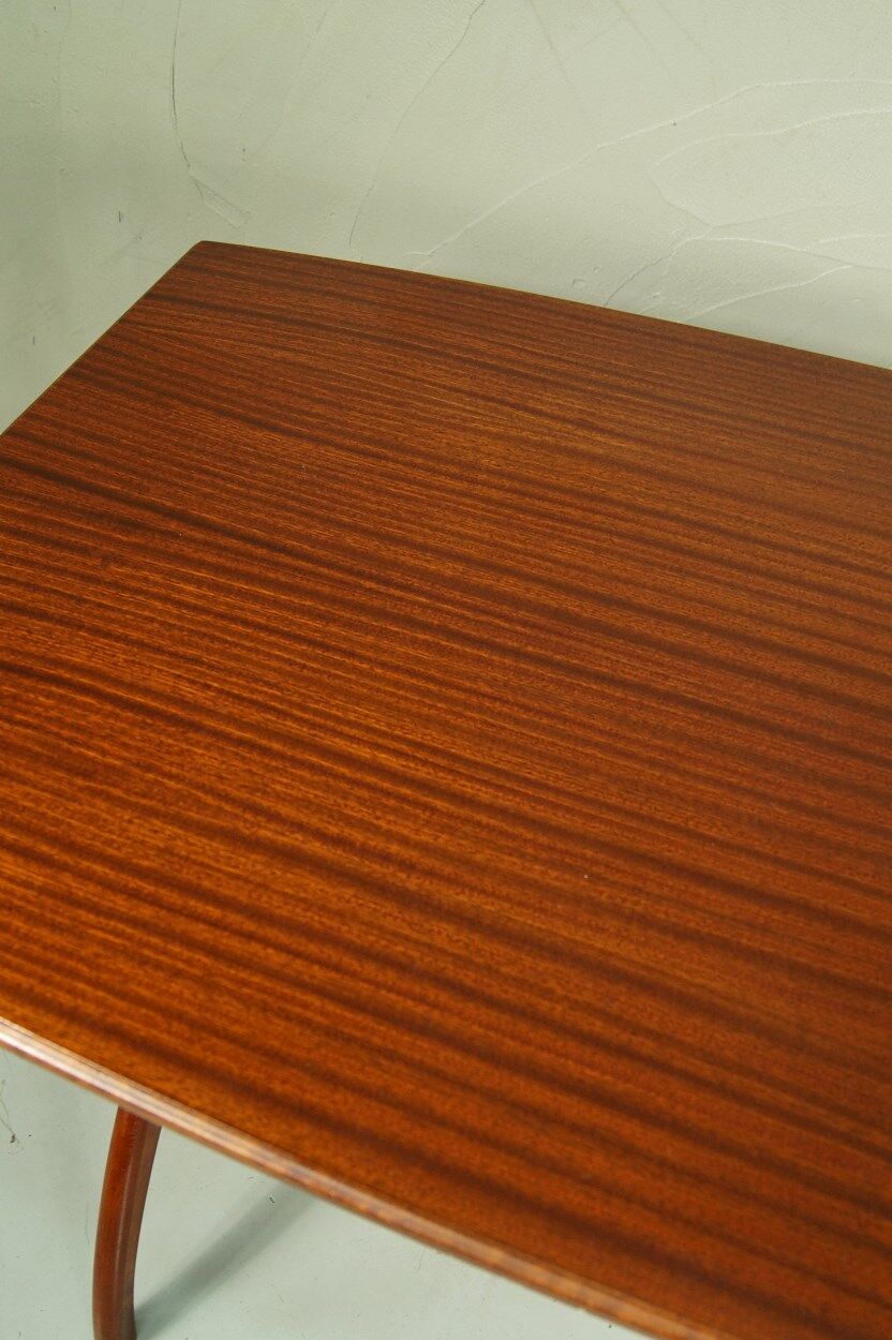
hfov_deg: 34.2
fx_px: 1451
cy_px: 670
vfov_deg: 49.6
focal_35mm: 39
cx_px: 446
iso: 400
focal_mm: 26
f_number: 5.6
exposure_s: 1/20
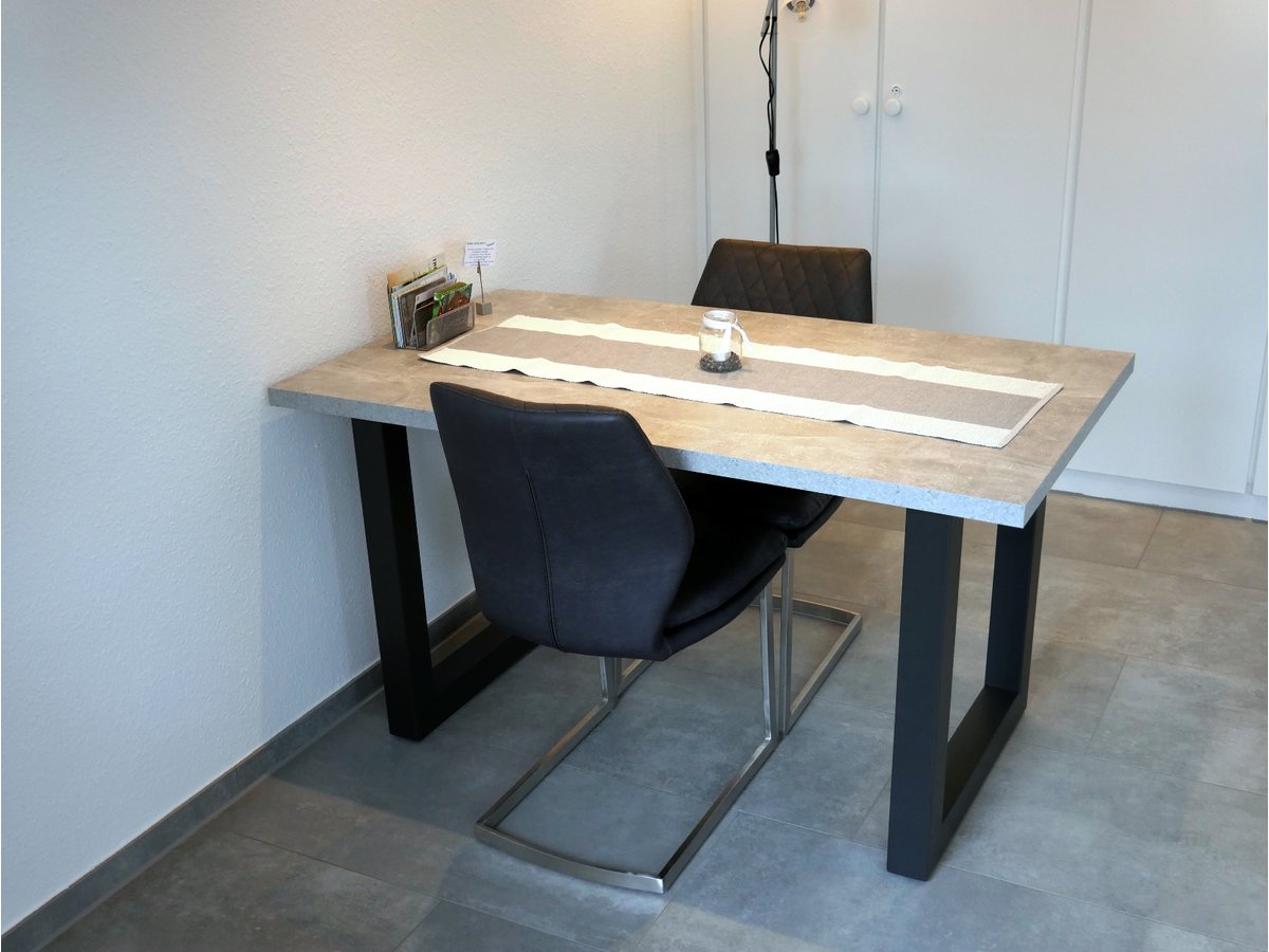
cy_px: 476
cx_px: 634
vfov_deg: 39.7
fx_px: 1320
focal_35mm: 36
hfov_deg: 51.4
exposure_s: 1/60
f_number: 3.9
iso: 500
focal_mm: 18
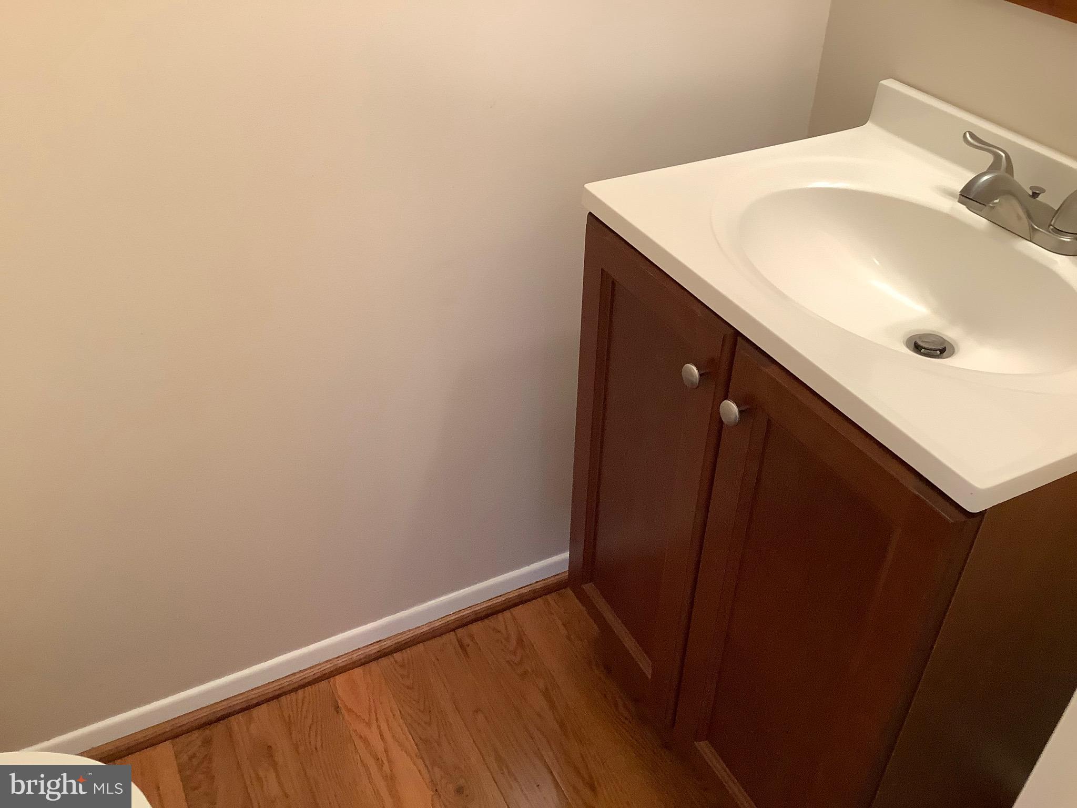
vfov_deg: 45.4
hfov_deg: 58.4
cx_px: 538
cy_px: 404
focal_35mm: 31
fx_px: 964
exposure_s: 1/60
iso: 160
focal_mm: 3.3
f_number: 2.4
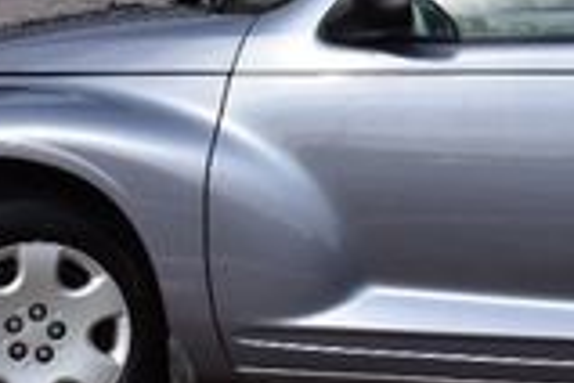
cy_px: 70
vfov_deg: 7.1
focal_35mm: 193
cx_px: 578
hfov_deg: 10.6
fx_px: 3077
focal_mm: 32
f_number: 11
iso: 360
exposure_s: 1/500
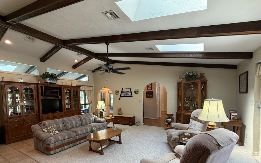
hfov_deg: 94.4
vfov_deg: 66.9
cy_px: 103
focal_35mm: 17
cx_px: 129
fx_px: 121
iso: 400
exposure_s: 1/120
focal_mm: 2.22
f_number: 2.2
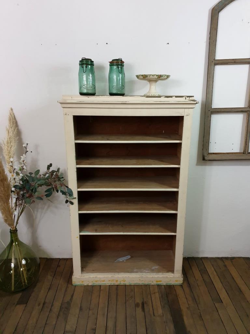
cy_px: 167
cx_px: 125
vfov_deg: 67.3
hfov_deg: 53.1
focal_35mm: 26
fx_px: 250
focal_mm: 4.3
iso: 400
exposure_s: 1/50
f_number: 1.5
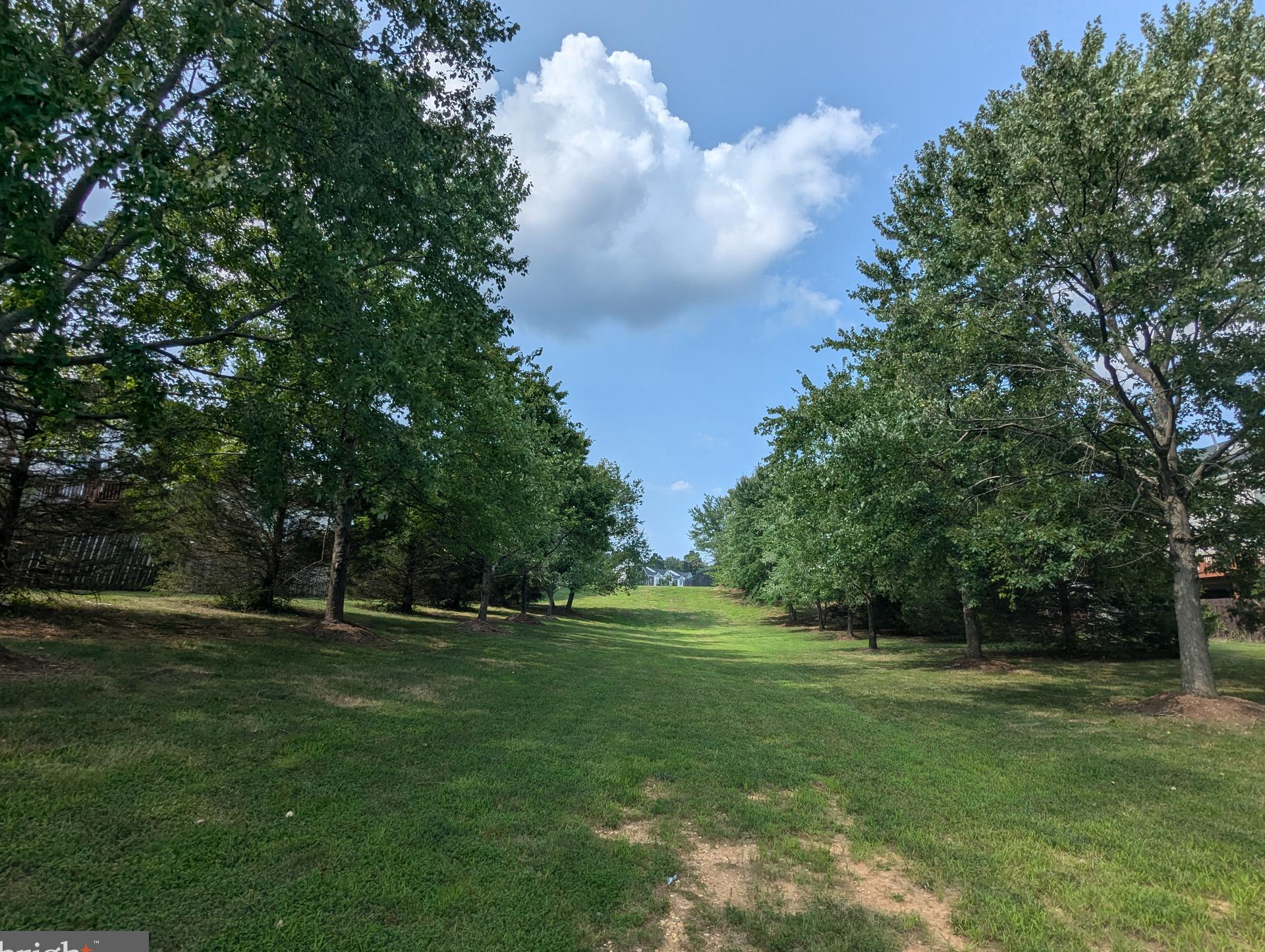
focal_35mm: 17
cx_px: 656
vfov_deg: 74.9
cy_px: 479
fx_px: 622
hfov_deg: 90.9
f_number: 2.2
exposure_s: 1/2114
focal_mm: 2.35
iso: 50
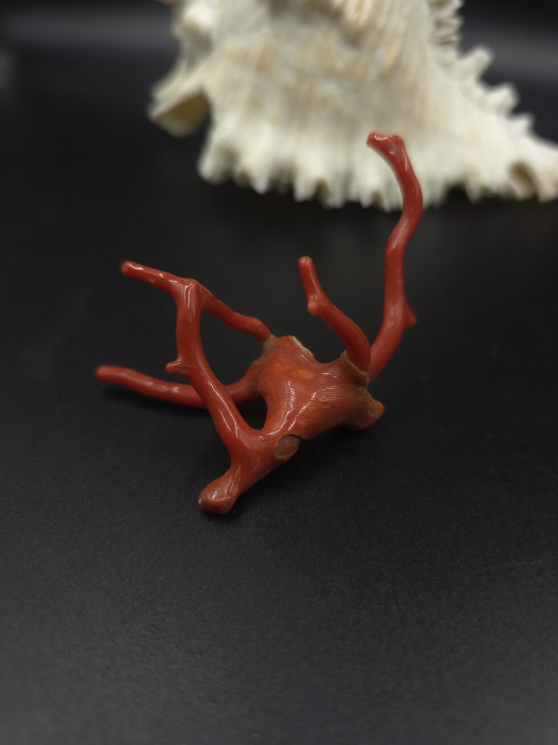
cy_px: 372
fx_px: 494
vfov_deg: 73.9
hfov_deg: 58.9
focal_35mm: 23
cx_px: 279
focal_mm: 6.3
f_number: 1.7
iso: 12
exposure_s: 1/50
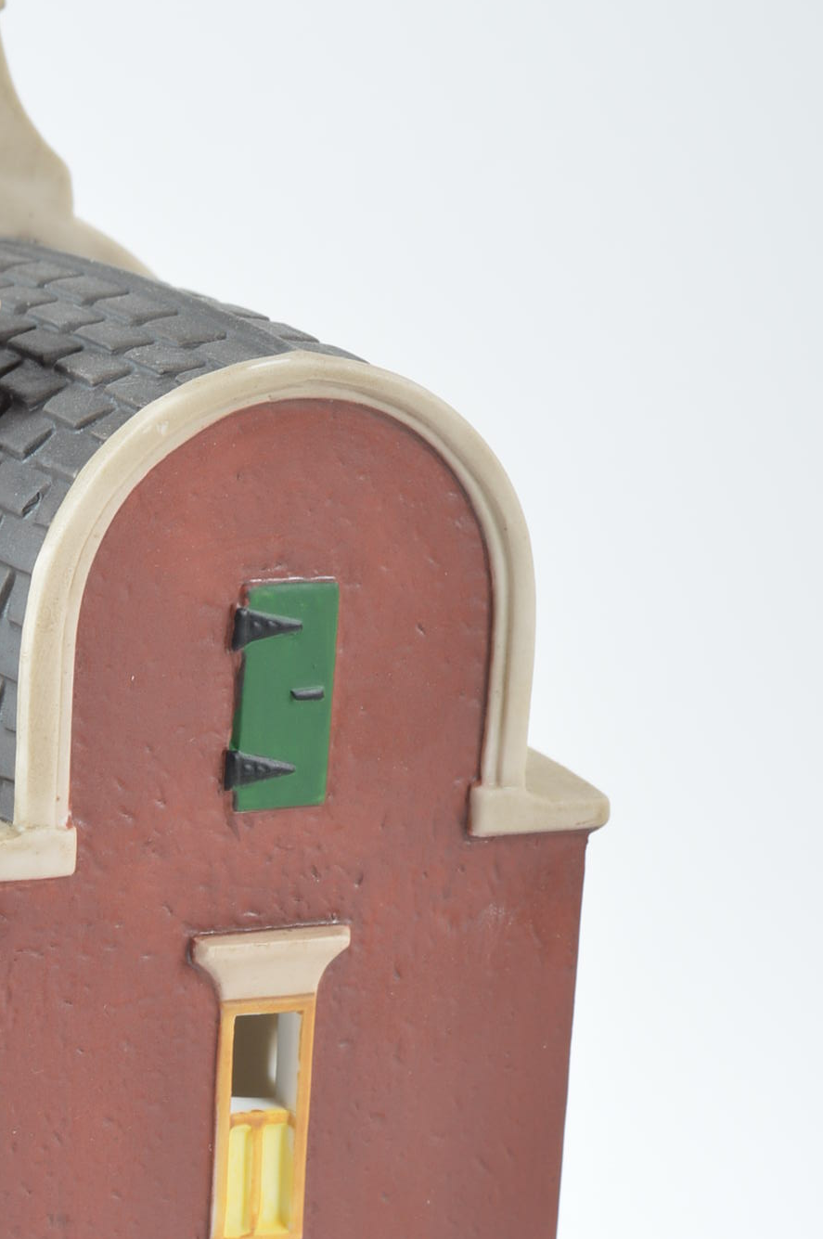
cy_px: 1162
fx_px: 4880
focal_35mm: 142
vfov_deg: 14.3
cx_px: 36
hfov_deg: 9.6
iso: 100
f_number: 11
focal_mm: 42
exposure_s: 1/160
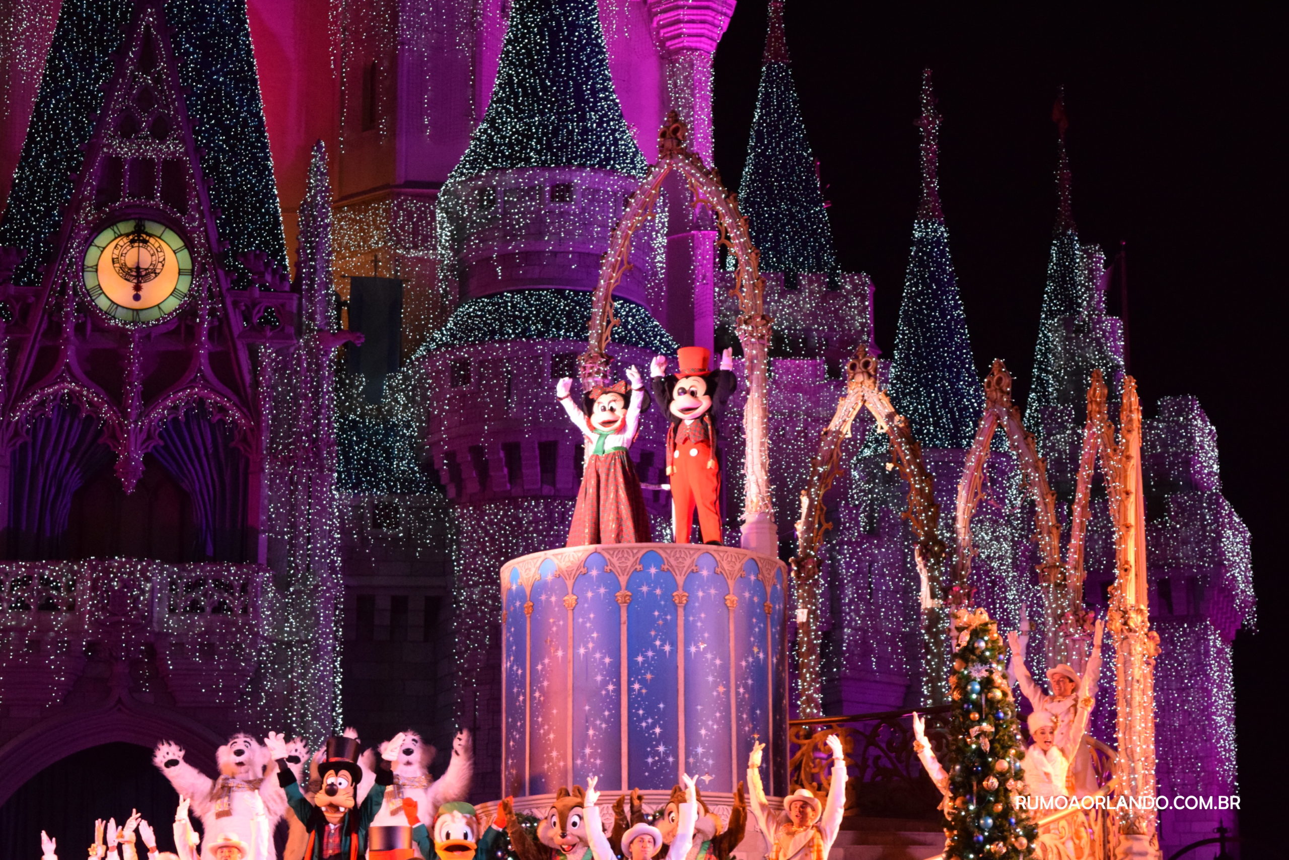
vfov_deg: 16.6
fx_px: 2954
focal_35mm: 82
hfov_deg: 24.6
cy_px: 430
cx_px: 644
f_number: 5.6
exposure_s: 1/100
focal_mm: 55
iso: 4000
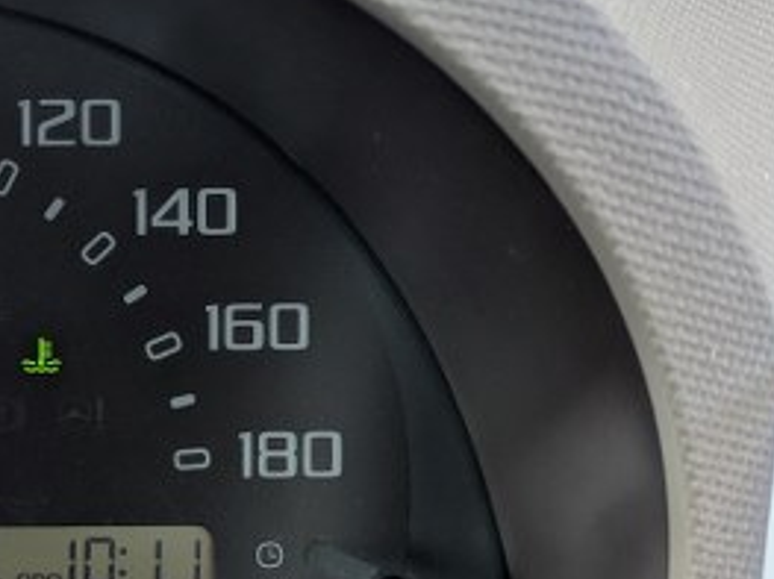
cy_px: 379
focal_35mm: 76
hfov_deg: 24.3
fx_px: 1699
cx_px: -34
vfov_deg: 19.3
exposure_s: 1/154
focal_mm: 5.43
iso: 49
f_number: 1.89
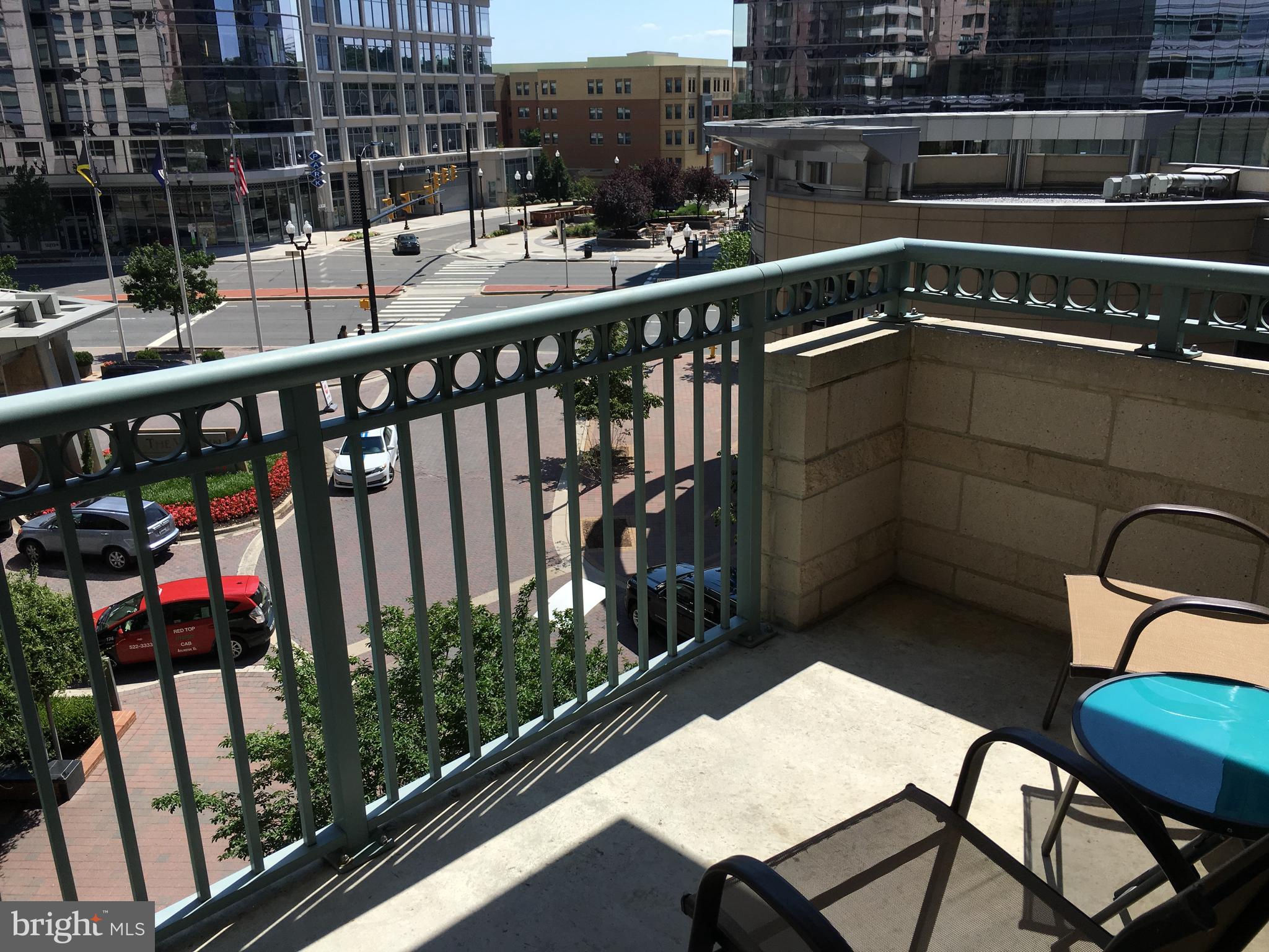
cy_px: 476
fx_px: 1063
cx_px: 634
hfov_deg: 61.7
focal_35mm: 29
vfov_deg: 48.2
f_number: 2.2
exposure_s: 1/1789
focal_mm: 4.15
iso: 25
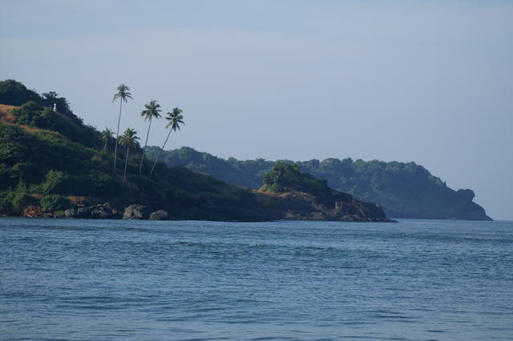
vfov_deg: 9.1
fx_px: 2136
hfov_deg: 13.7
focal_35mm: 150
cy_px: 170
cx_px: 256
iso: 200
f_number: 5.6
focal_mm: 100
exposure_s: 1/1250
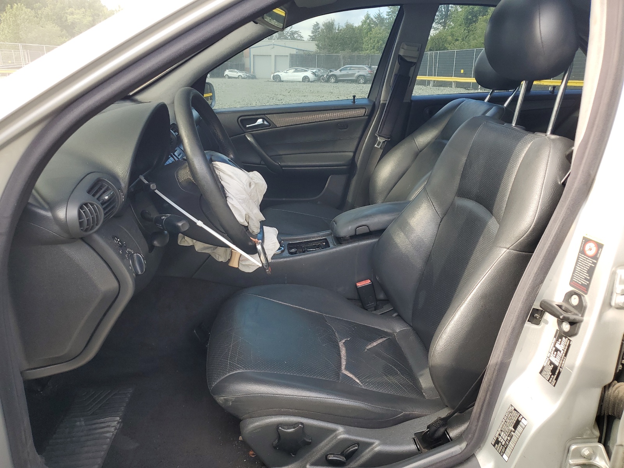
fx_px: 469
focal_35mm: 26
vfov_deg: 53.1
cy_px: 234
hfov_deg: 67.3
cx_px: 312
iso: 50
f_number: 1.5
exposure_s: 1/196
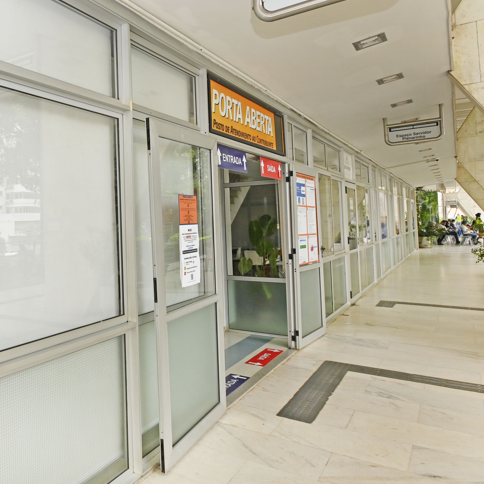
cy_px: 210
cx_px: 73
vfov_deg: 55.4
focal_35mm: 29
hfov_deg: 50.9
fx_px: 459
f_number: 8
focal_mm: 17
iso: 400
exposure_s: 1/200
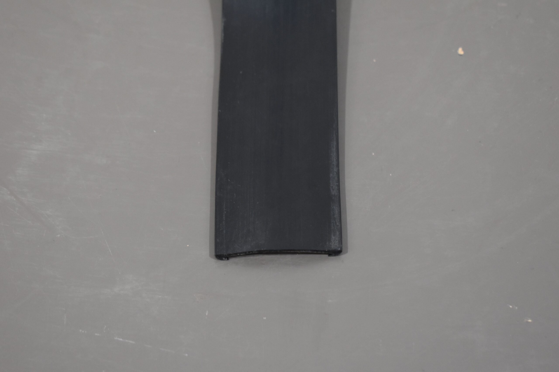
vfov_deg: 17.5
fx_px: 1211
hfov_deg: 26.0
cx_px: 280
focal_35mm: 78
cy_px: 186
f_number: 5.6
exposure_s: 1/125
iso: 1400
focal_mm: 52
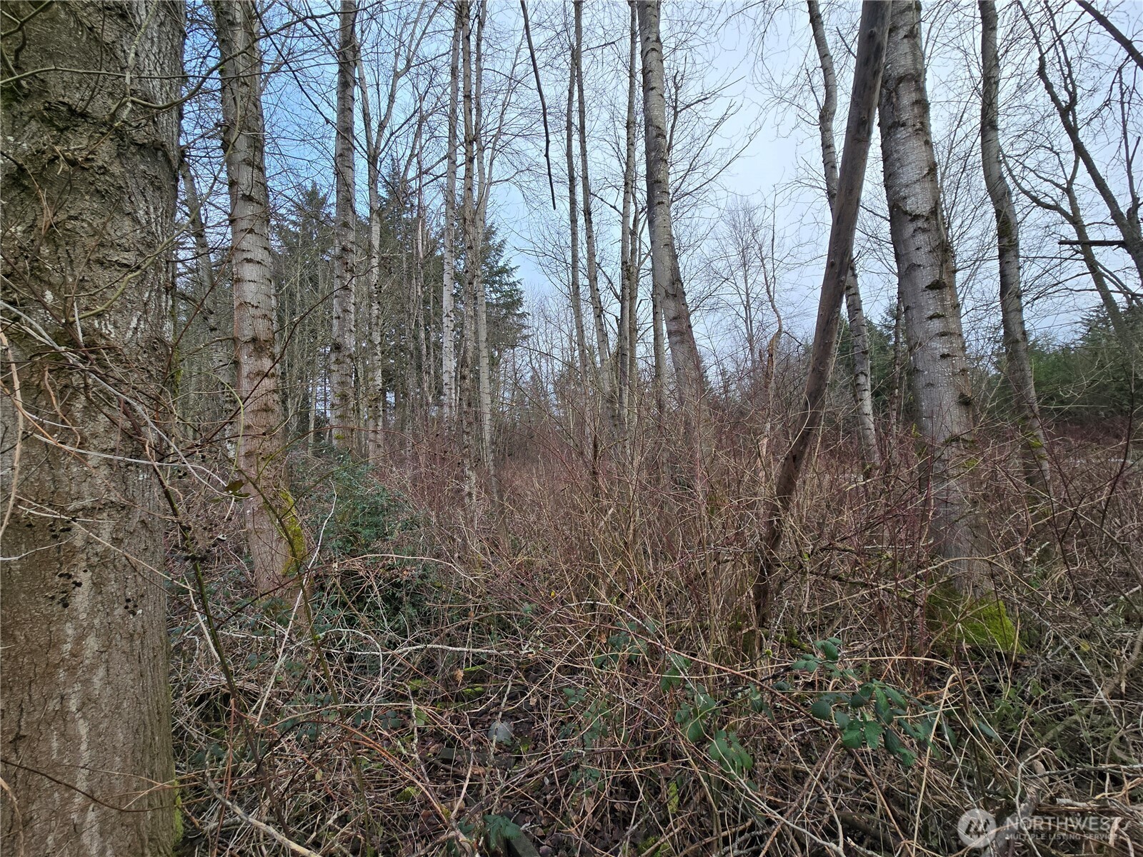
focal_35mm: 13
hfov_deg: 106.2
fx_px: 429
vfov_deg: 89.9
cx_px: 572
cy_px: 428
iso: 50
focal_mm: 2.2
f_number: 2.2
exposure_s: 1/232
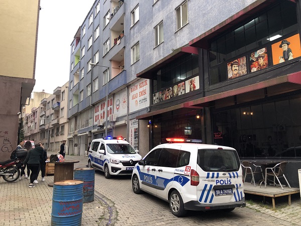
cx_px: 150
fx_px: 243
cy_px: 113
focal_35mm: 28
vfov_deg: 49.7
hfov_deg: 63.4
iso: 25
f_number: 1.8
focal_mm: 3.99
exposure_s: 1/30
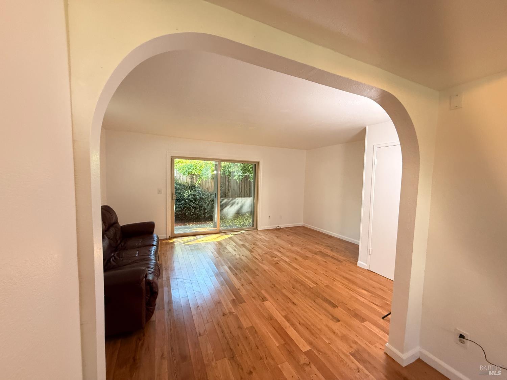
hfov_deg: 102.1
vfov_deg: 85.7
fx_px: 205
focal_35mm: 14
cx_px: 254
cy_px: 190
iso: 400
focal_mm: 2.22
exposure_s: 1/120
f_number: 2.2
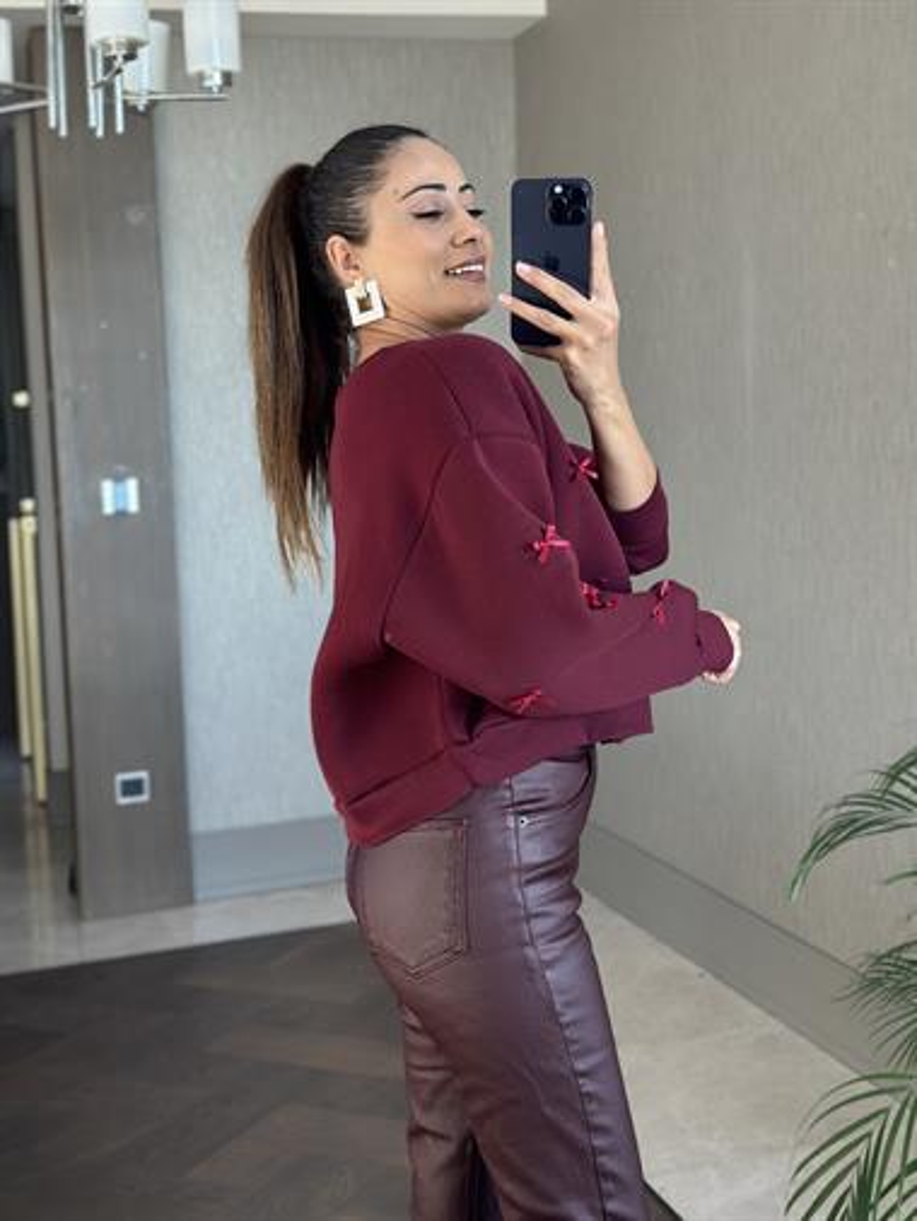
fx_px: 1694
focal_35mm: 48
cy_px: 610
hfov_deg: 30.3
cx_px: 458
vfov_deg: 39.6
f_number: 1.78
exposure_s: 1/121
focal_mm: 6.86
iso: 100
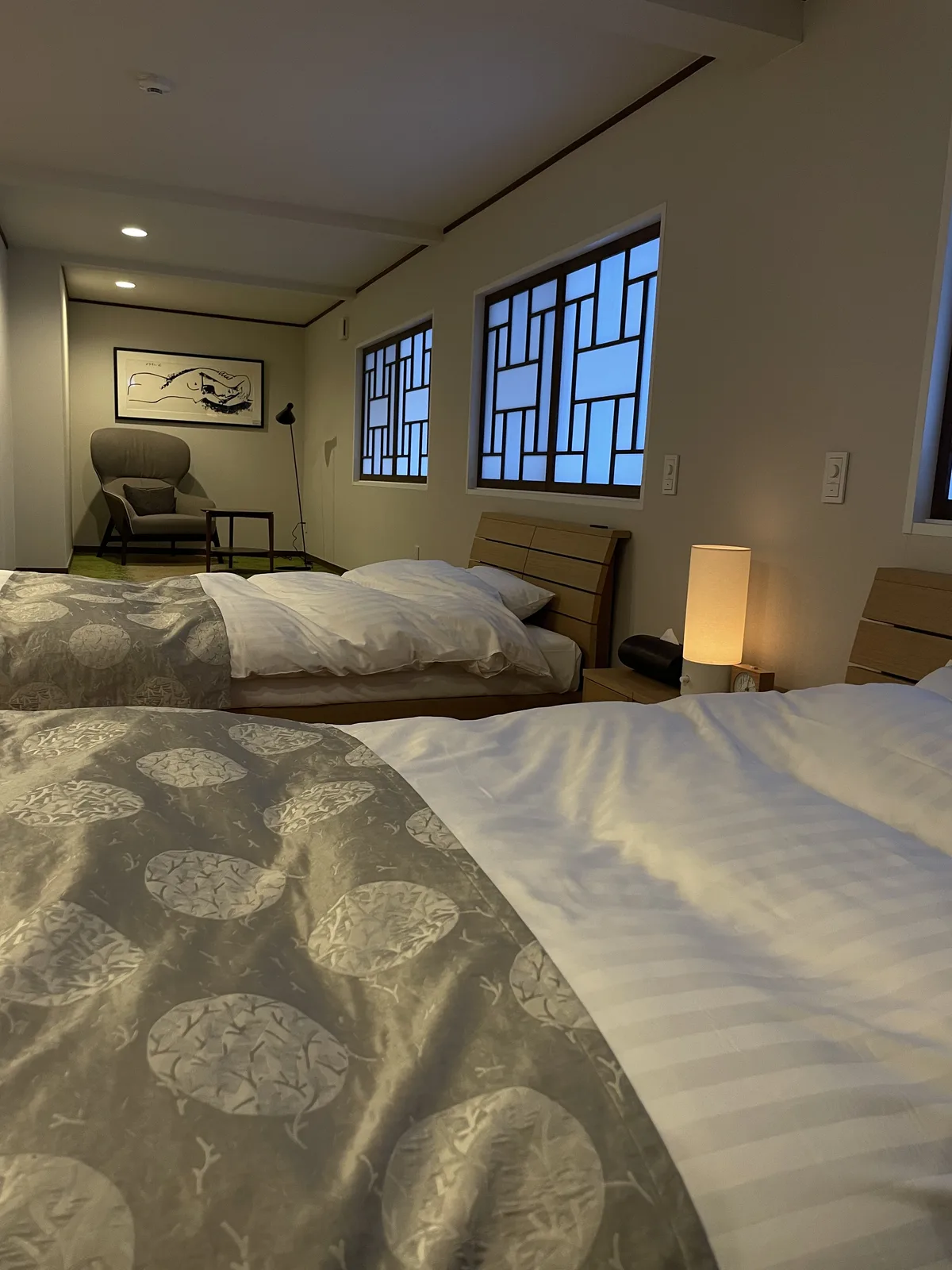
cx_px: 476
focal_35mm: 26
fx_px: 953
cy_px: 635
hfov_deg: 53.1
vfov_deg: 67.3
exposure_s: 1/81
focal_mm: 4.2
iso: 125
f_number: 1.6
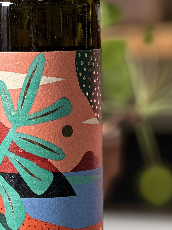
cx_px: -14
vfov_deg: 8.3
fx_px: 1577
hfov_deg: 6.2
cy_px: 202
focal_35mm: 238
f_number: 2.8
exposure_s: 1/121
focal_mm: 9
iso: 64
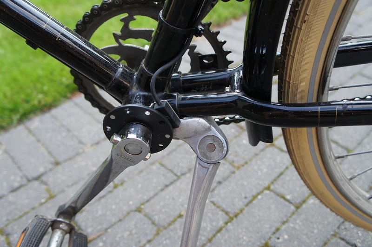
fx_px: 325
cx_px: 186
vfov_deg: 41.6
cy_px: 124
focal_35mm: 32
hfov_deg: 59.6
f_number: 4
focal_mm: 21
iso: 200
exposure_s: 1/160
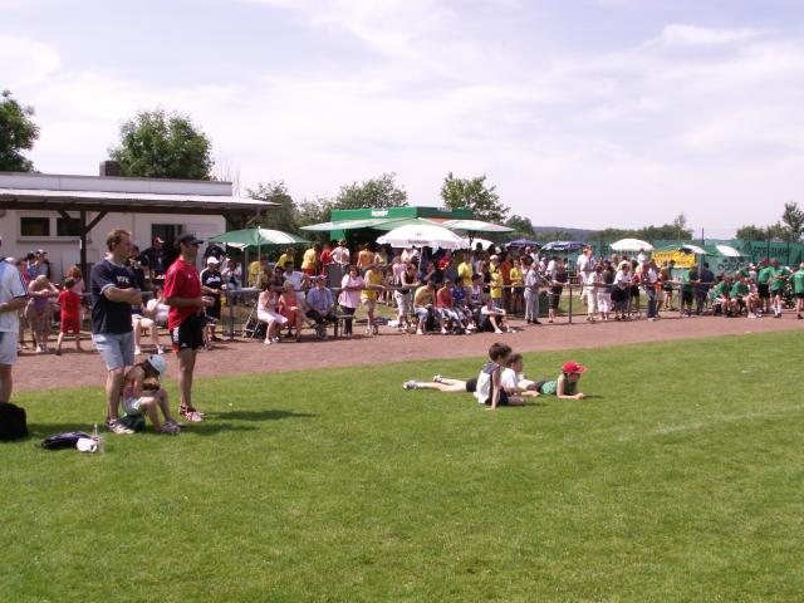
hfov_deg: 52.6
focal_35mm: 35
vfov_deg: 40.7
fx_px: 813
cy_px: 302
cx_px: 402
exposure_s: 1/160
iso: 50
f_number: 7.1
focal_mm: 5.86
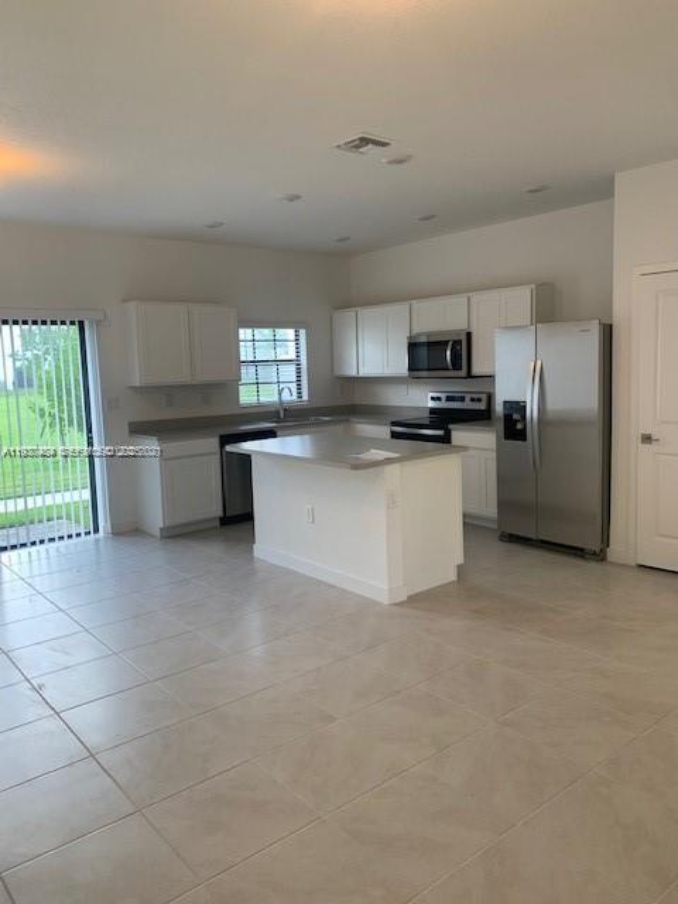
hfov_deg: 53.1
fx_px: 679
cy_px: 452
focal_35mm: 26
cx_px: 339
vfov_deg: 67.3
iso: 64
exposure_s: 1/60
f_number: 1.8
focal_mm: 4.25
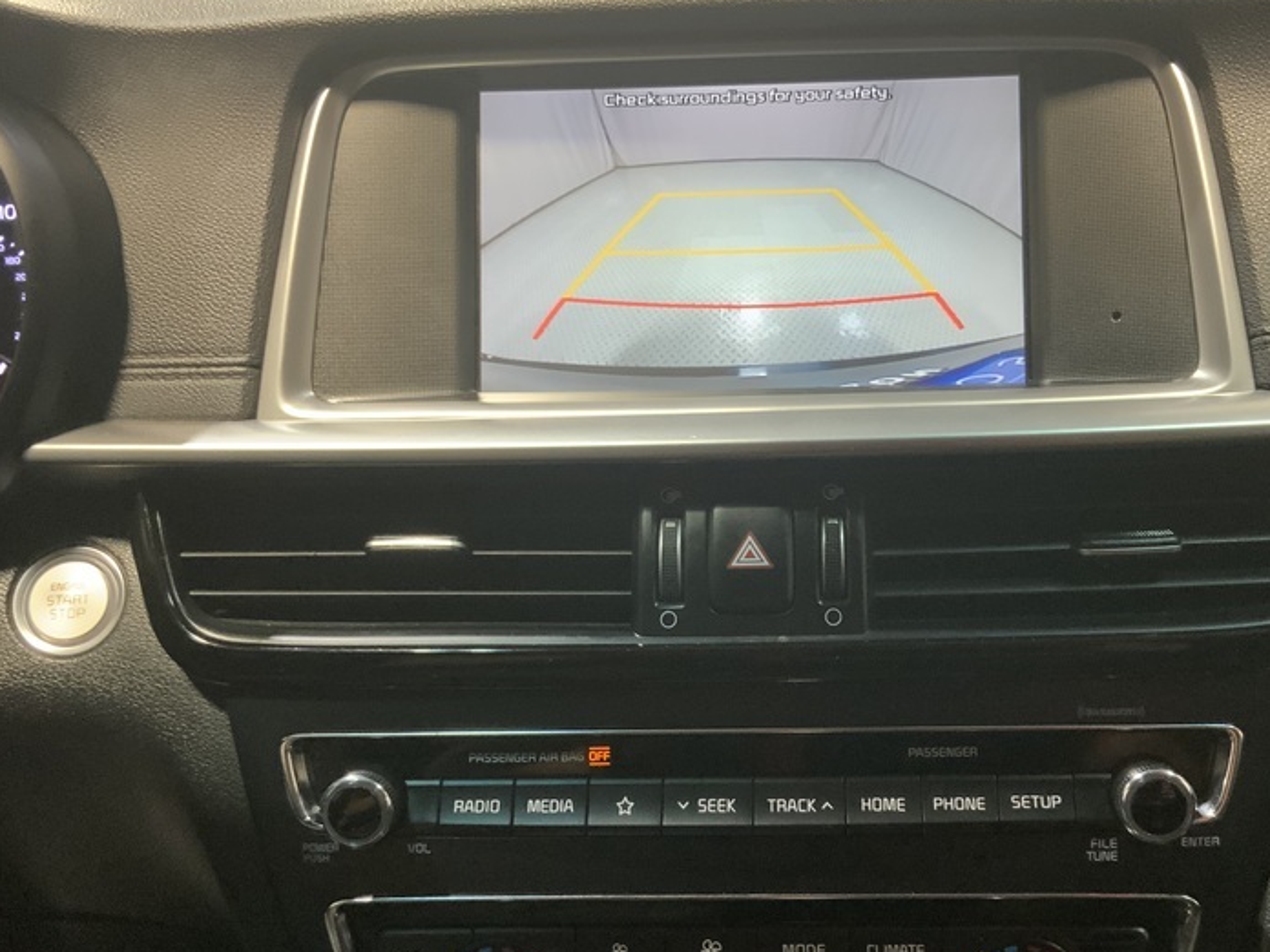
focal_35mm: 40
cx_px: 752
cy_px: 551
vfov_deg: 35.9
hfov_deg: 46.6
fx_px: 1468
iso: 200
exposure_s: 1/40
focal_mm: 3
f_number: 1.8
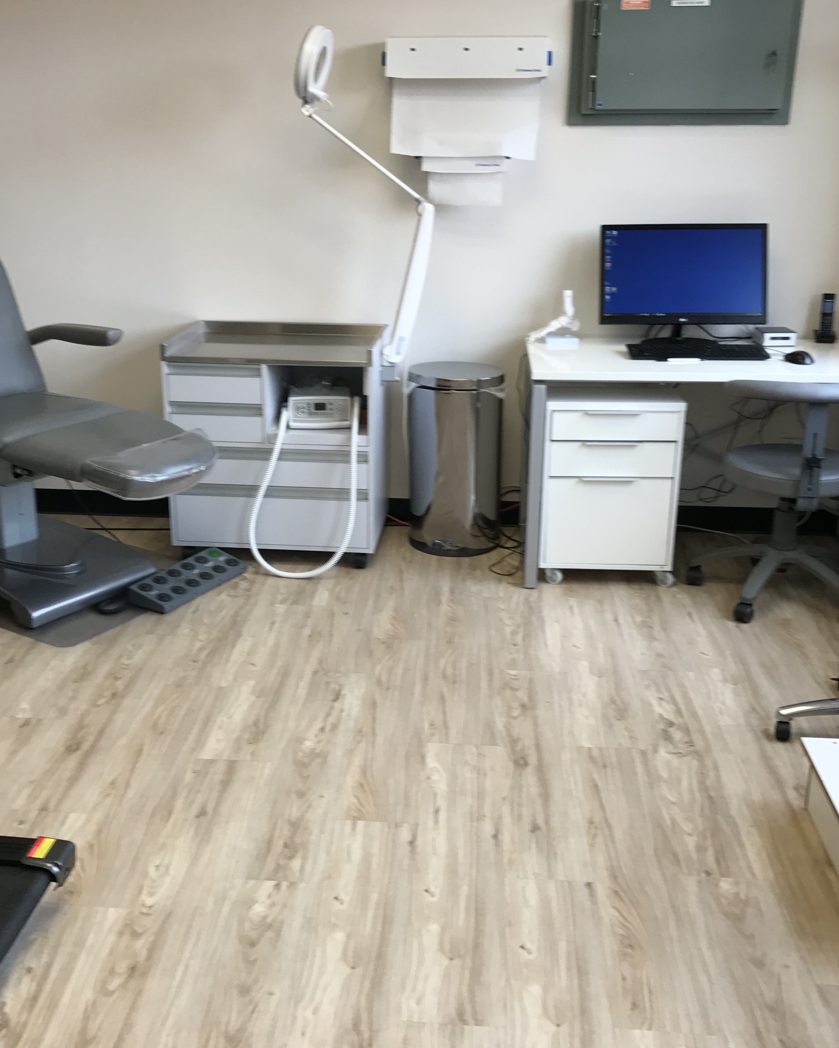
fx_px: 1148
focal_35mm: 37
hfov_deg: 40.1
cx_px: 364
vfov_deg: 49.1
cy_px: 516
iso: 32
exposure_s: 1/50
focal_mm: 3.99
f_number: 1.8
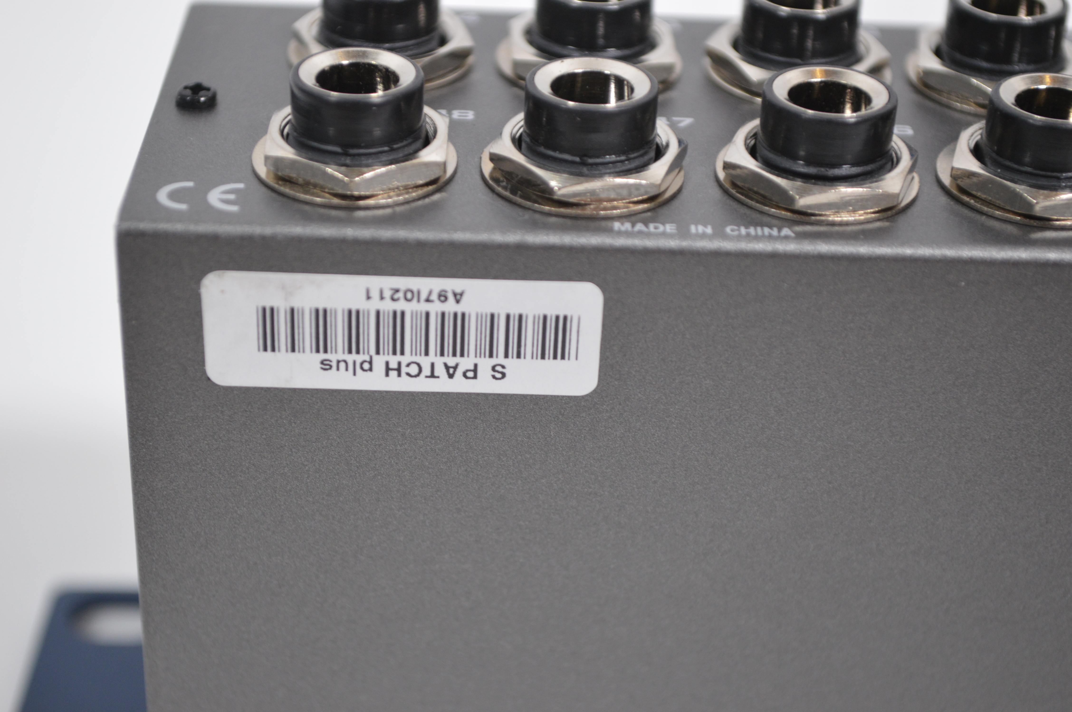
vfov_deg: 18.9
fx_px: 2142
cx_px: 536
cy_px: 356
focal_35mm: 72
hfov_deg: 28.1
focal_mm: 48
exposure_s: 1/60
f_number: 5.6
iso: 640
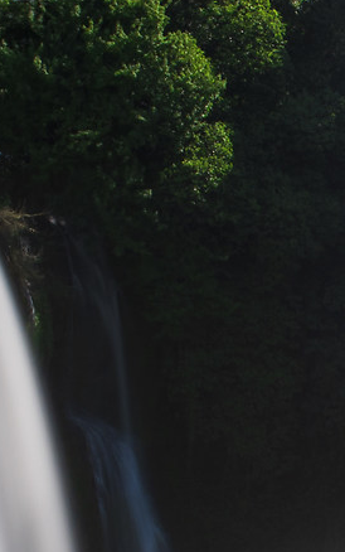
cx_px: 557
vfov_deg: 12.8
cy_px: 509
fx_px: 2435
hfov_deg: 7.9
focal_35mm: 162
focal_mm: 29
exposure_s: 15
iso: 80
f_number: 22
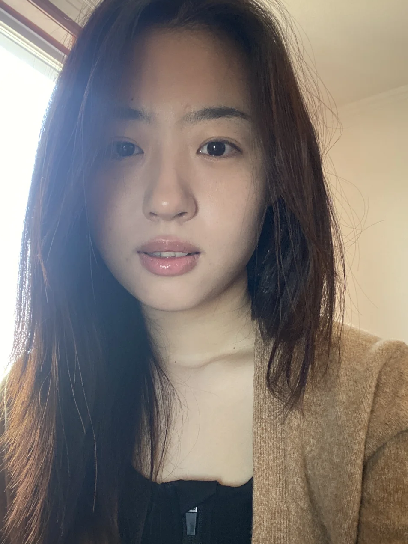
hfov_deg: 41.8
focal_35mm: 34
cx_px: 200
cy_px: 276
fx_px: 534
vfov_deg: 54.0
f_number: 2.2
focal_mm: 2.71
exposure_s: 1/60
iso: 320
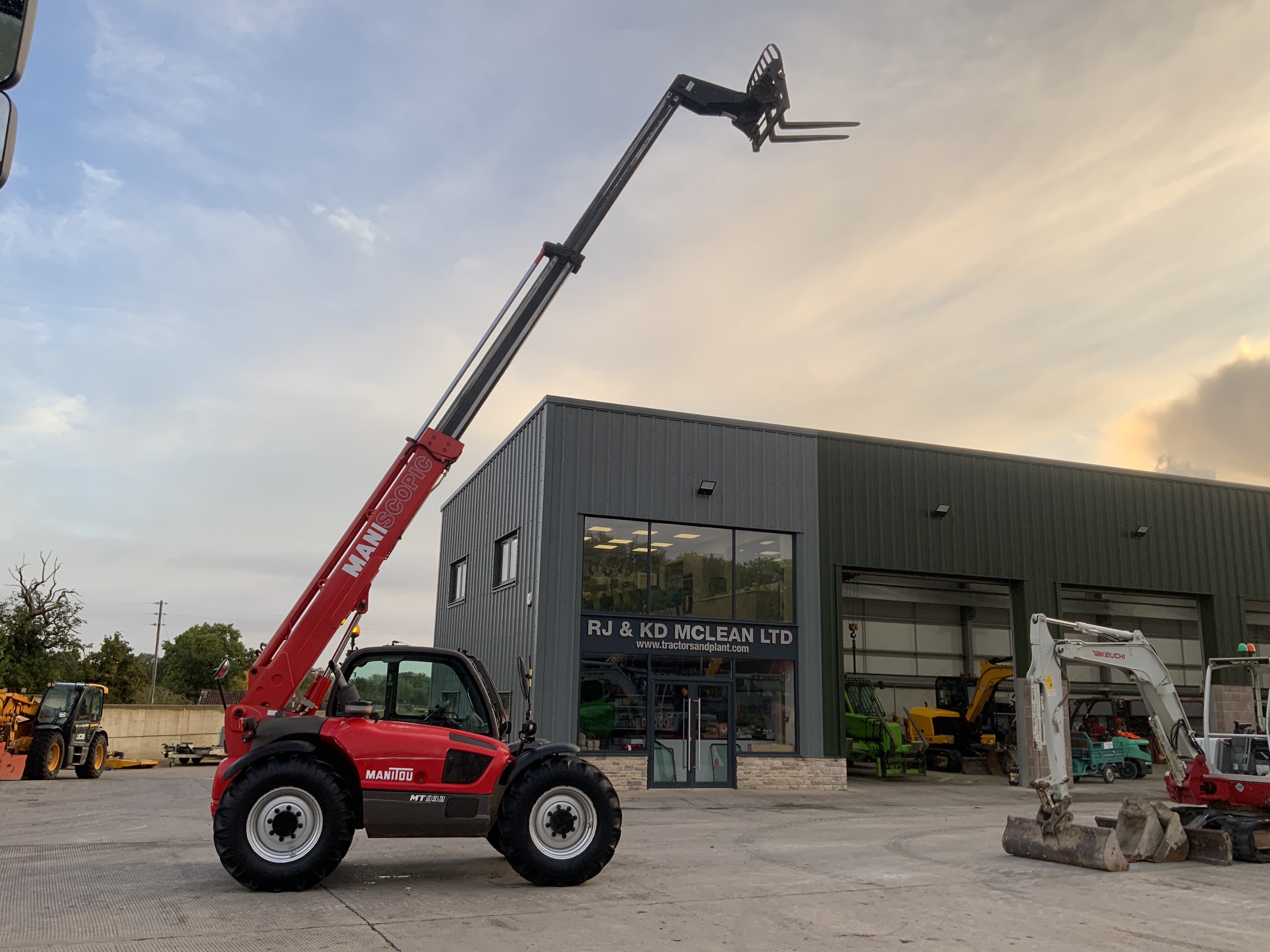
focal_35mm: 29
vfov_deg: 48.2
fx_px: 1064
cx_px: 635
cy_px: 476
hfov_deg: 61.7
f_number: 1.8
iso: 20
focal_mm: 3
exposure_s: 1/122
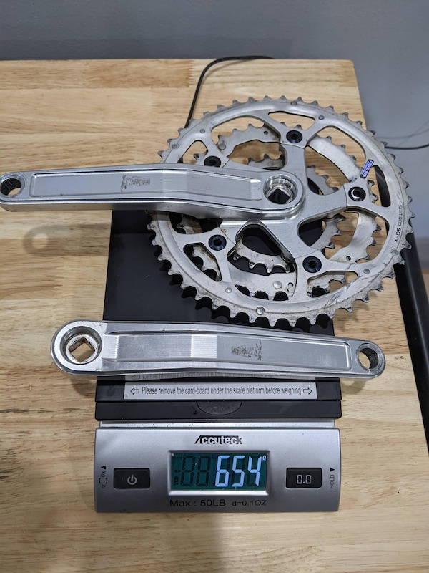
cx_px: 214
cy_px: 286
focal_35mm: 27
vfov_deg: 65.3
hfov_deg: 51.4
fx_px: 446
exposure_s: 1/59.9
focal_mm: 4.44
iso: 64
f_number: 1.8
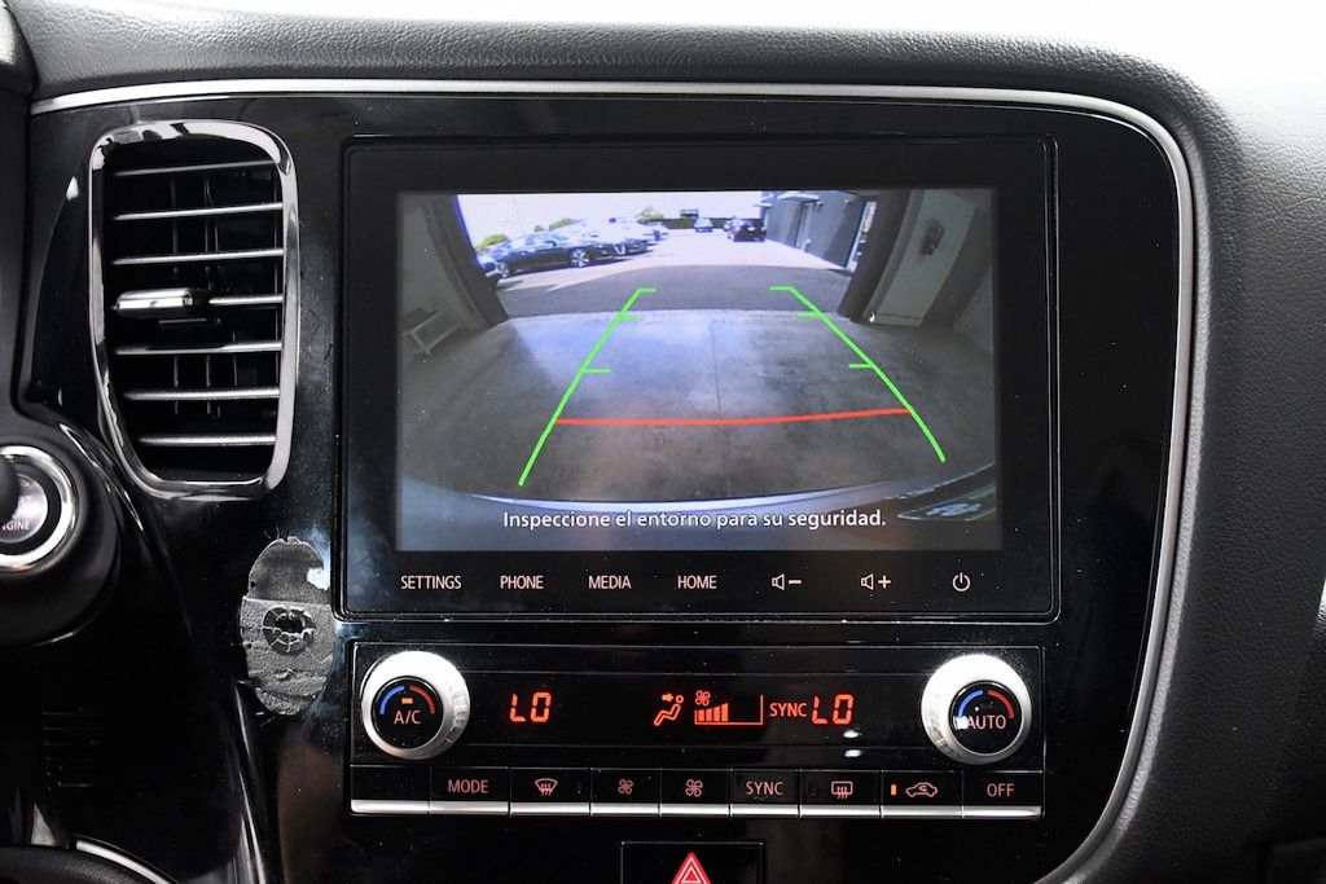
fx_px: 1658
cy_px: 442
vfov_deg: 29.9
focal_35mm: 45
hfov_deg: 43.6
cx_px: 663
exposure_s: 1/50
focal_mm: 30
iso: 2500
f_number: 4.5
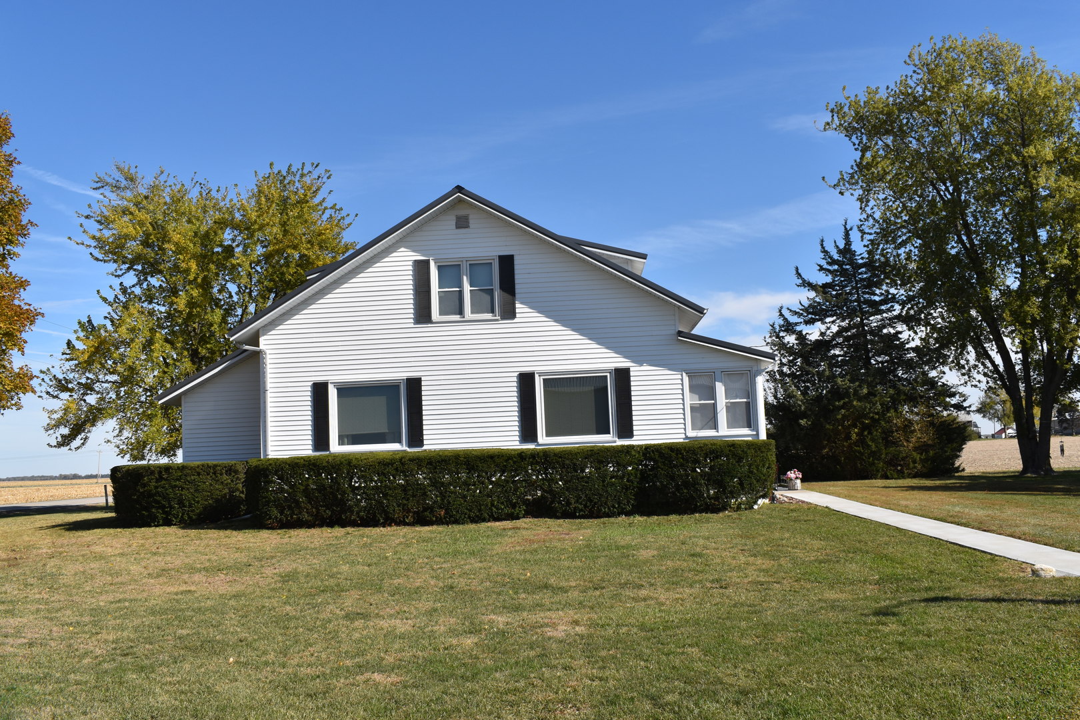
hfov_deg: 59.5
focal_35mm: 32
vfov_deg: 41.7
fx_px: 945
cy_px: 360
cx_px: 540
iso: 200
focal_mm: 21
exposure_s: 1/400
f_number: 10
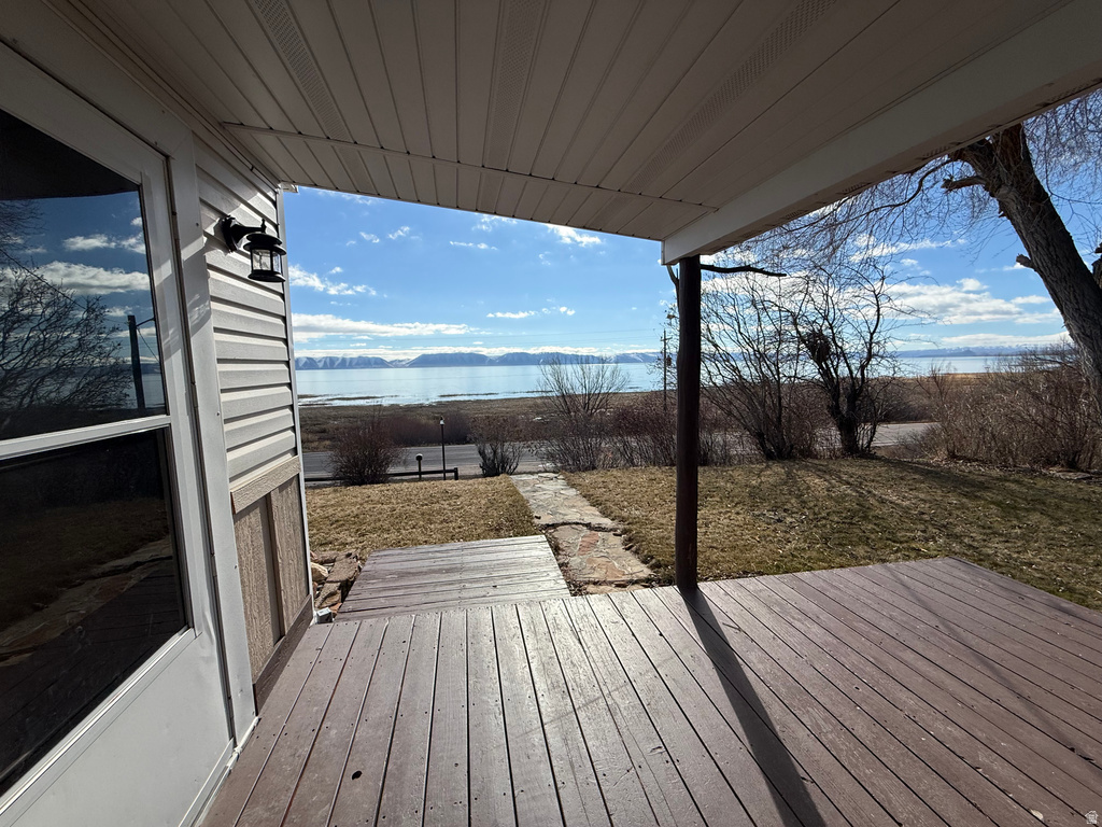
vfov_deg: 85.7
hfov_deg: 102.1
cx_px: 551
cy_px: 414
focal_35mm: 14
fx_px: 446
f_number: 2.2
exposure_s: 1/4149
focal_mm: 2.22
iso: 50
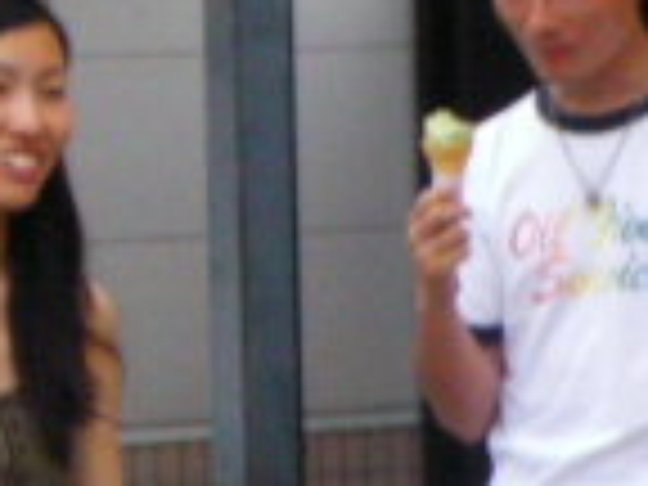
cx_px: 1058
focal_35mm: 369
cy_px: 382
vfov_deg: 4.0
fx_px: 6908
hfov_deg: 5.3
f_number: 3.8
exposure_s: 1/48
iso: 331
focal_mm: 14
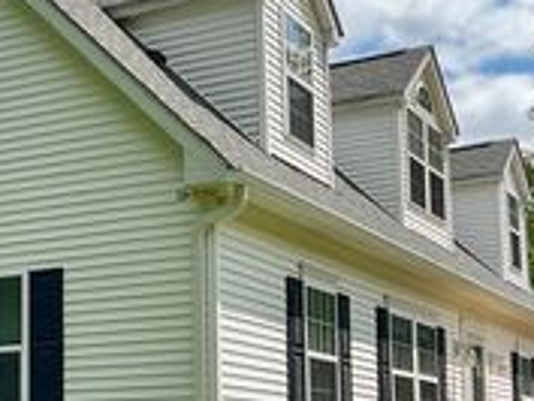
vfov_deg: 17.9
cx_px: 124
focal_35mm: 82
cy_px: 312
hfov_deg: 23.5
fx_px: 1266
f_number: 1.8
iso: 25
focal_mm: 3
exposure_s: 1/2959
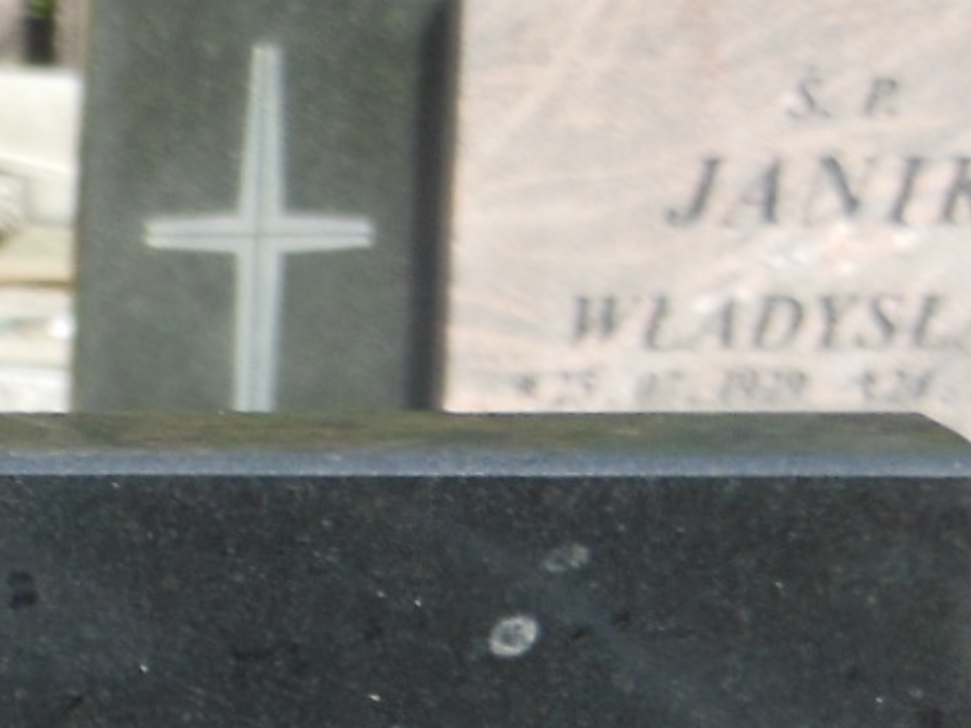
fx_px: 11386
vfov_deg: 3.6
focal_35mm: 406
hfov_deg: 4.8
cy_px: 1197
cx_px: -1107
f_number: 4.6
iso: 125
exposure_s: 1/250
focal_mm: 15.5
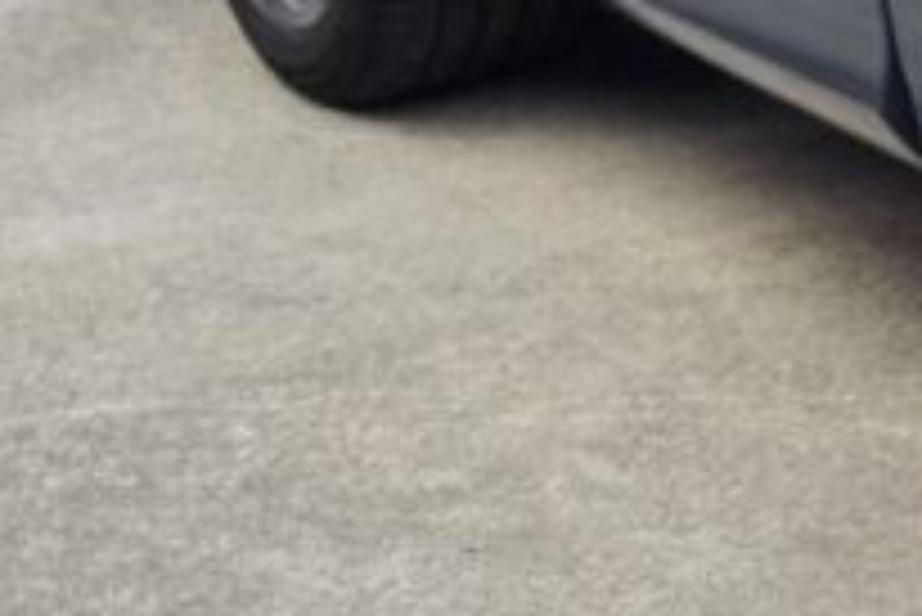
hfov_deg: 11.2
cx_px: 2469
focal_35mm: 140
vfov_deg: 9.4
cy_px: -459
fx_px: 3588
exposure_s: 1/423
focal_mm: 7.01
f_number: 1.69
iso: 50
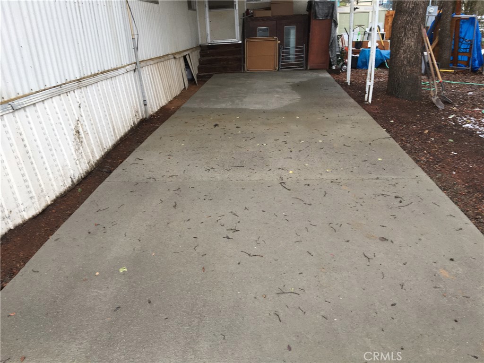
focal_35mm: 29
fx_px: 405
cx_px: 242
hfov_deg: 61.7
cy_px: 182
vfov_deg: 48.2
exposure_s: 1/120
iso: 40
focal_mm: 4.15
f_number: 2.2
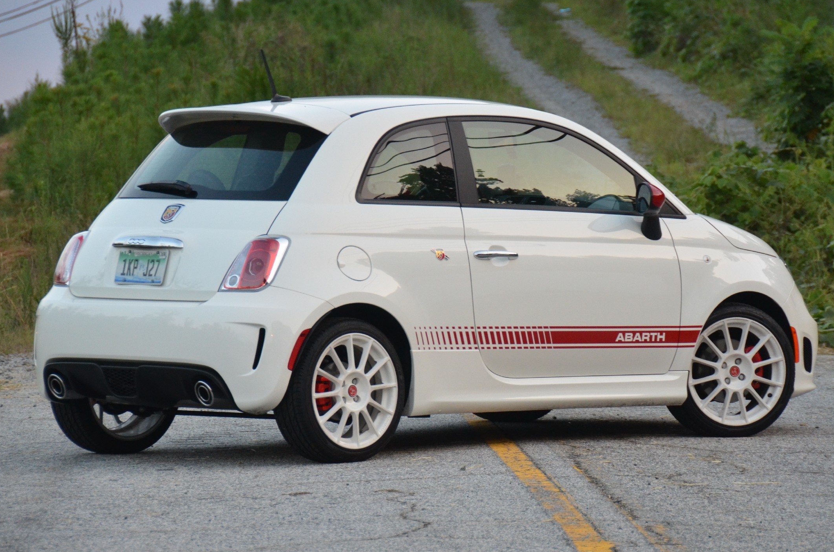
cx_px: 453
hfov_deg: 9.0
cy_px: 257
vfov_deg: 6.0
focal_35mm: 229
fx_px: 5294
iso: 1600
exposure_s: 1/250
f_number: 5.6
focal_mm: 130
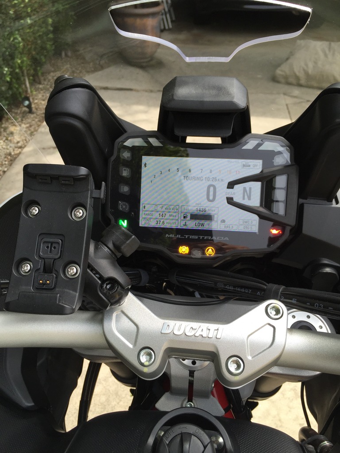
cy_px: 226
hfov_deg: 48.2
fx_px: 380
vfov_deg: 61.7
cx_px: 170
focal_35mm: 29
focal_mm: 4.15
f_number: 2.2
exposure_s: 1/549
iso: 32
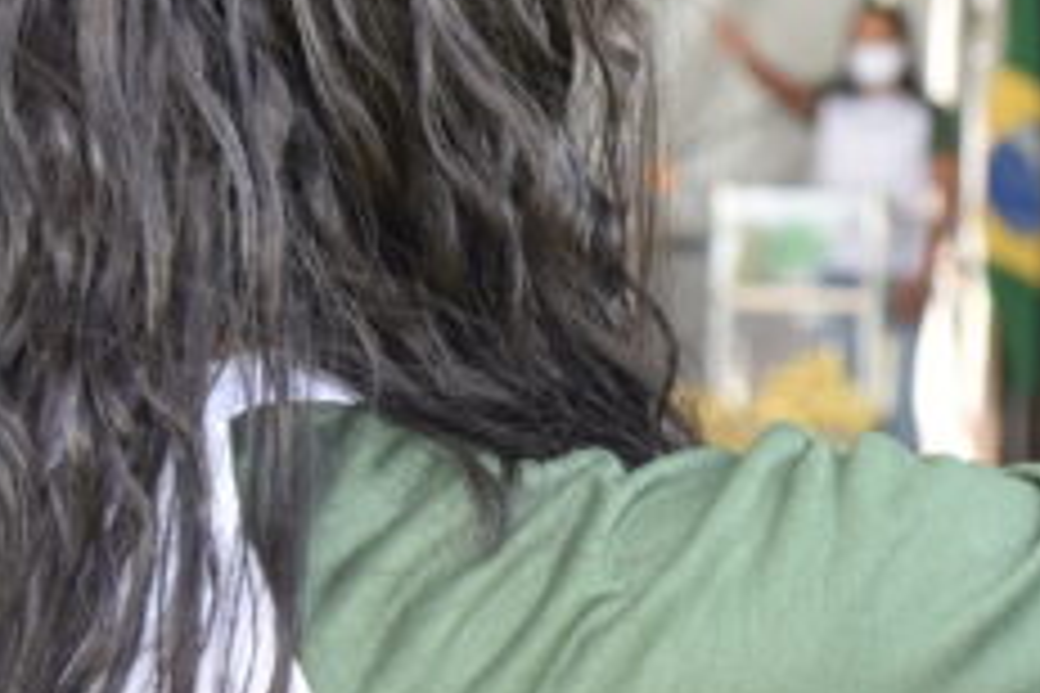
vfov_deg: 10.5
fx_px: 3755
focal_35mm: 130
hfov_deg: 15.5
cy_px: 333
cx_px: 1035
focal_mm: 40
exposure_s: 1/125
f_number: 5.6
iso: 640
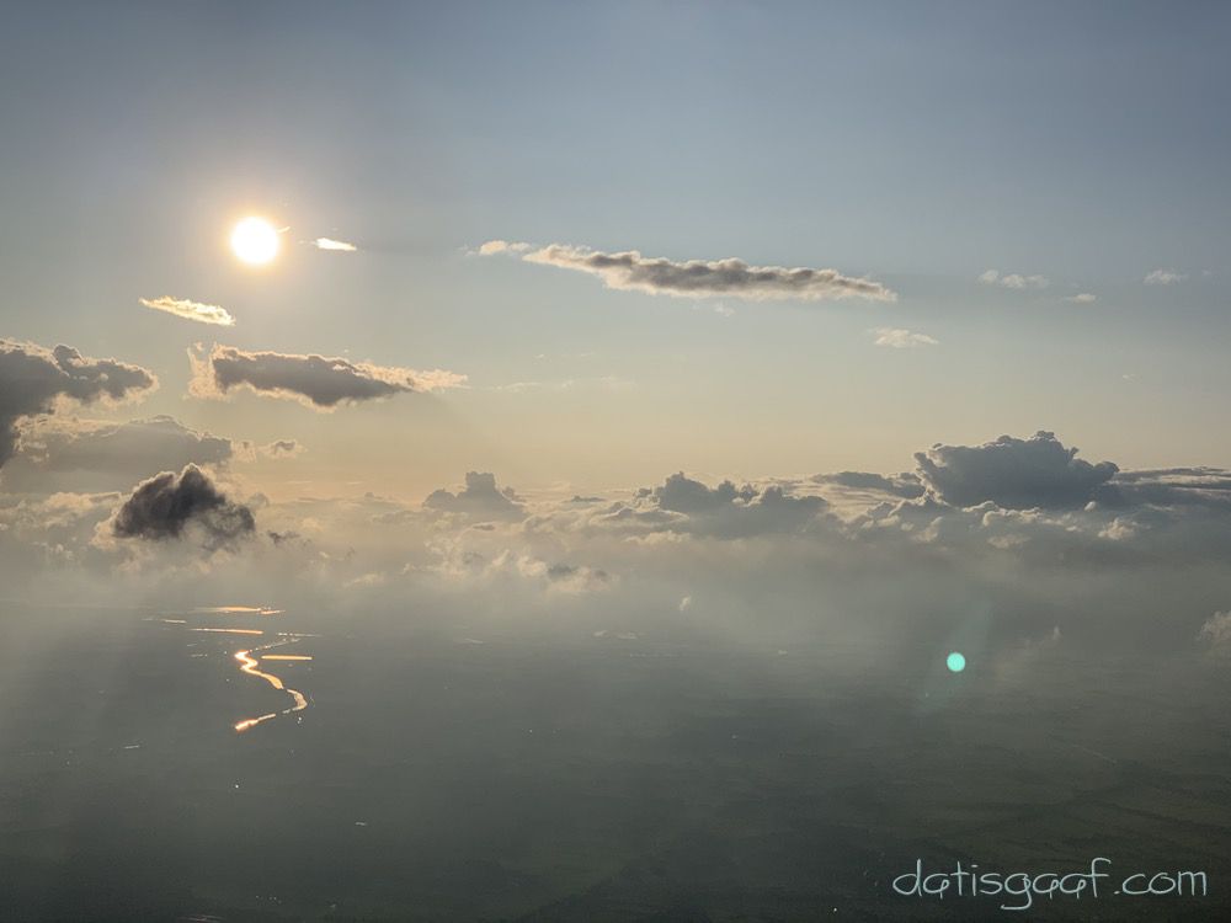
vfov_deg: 28.0
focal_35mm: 52
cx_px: 616
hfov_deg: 36.8
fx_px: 1849
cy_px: 462
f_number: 2.4
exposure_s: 1/6849
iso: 16
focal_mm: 6
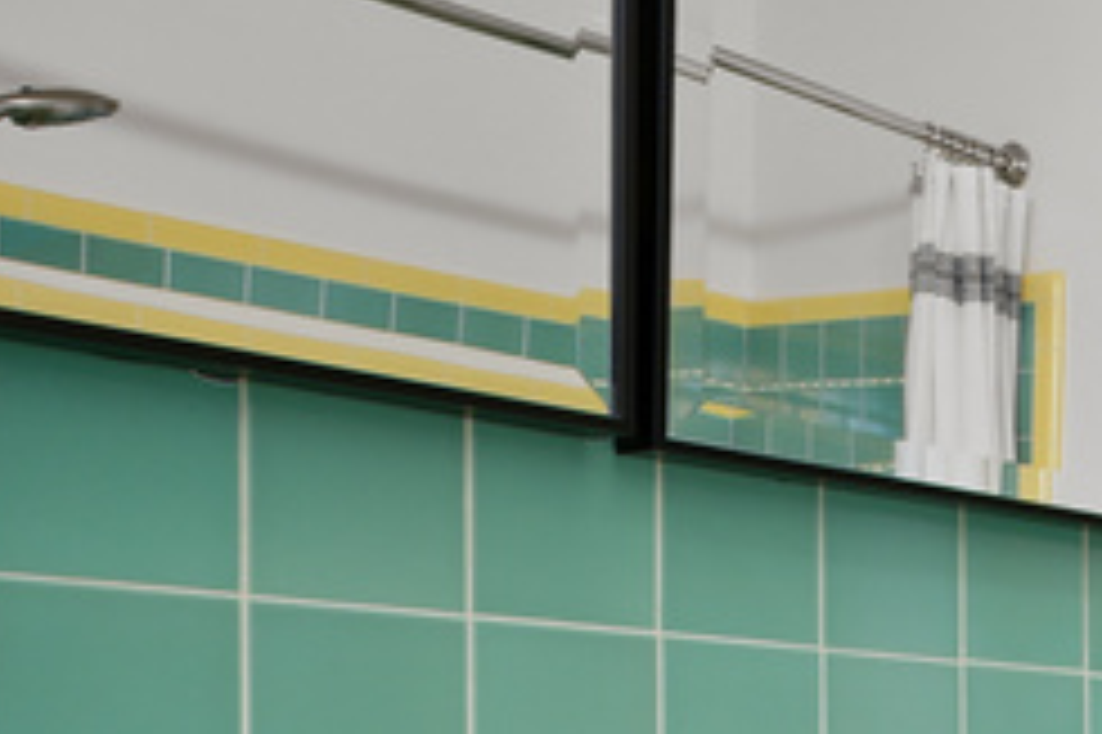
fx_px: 2049
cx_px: 1664
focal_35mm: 67
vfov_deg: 19.4
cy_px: 811
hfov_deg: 23.7
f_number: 9
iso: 250
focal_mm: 16
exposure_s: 1/1.67
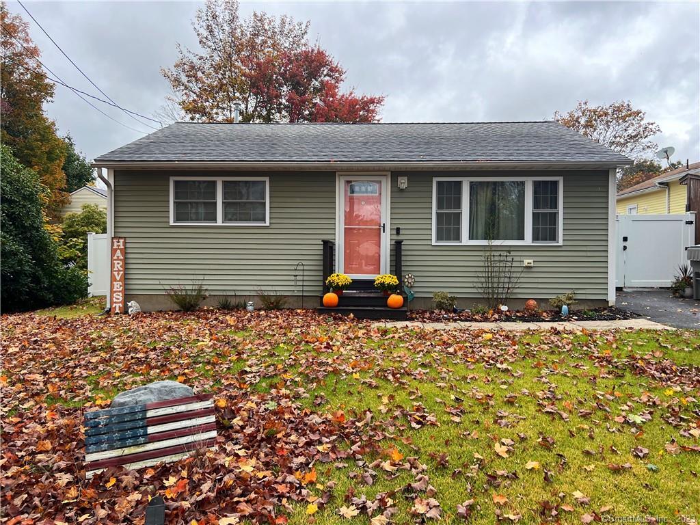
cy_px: 262
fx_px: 526
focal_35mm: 26
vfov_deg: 53.1
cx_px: 350
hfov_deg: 67.3
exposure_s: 1/604
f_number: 1.5
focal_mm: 5.7
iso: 50
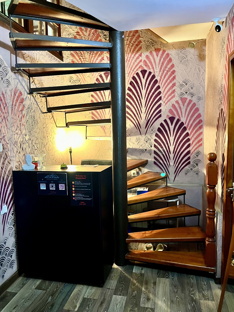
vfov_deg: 67.3
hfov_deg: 53.1
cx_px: 117
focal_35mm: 26
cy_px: 156
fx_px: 234
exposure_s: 1/33
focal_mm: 5.1
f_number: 1.6
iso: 500
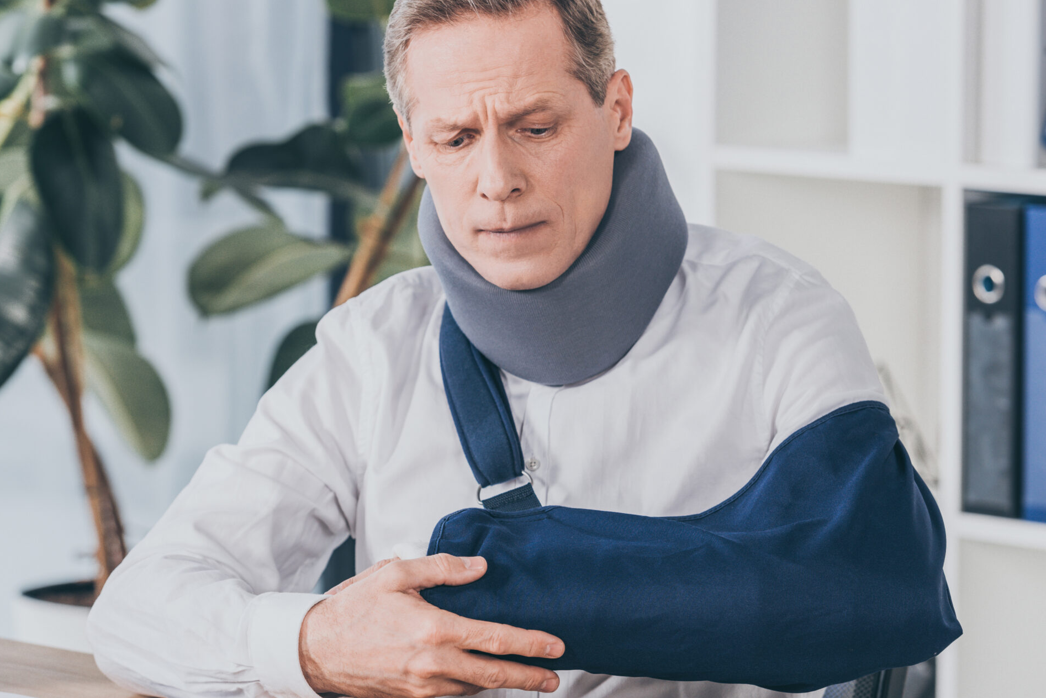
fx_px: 5696
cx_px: 498
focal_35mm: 196
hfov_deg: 10.5
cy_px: 295
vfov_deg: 7.0
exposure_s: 1/160
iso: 160
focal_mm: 145
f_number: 4.5
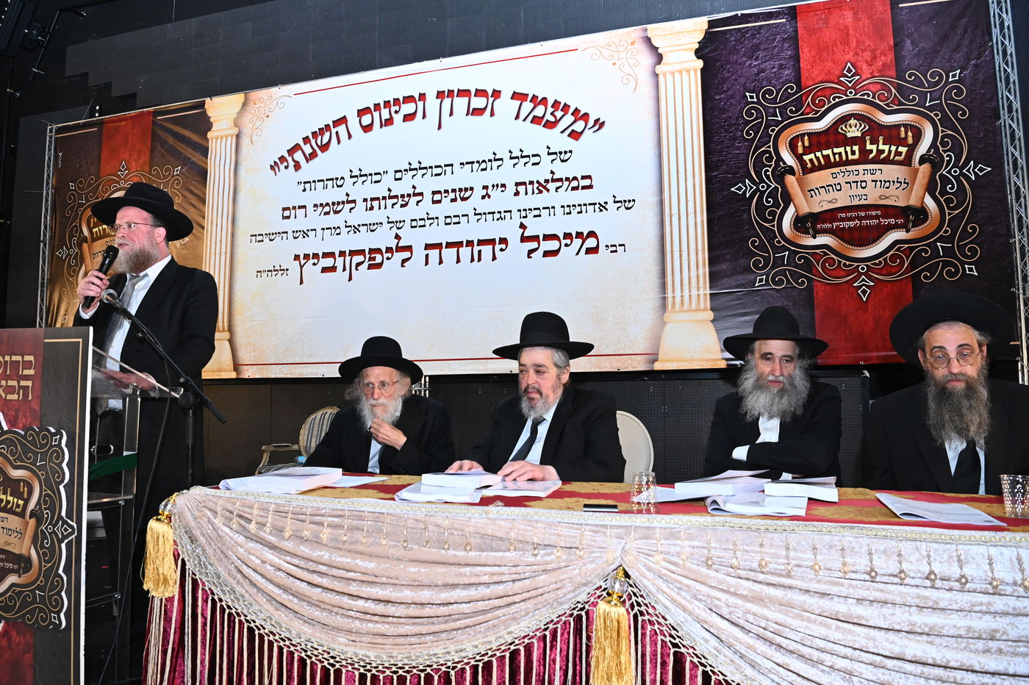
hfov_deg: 73.8
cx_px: 514
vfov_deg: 53.1
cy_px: 342
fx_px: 686
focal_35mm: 24
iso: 2000
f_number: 5.6
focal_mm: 24
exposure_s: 1/100
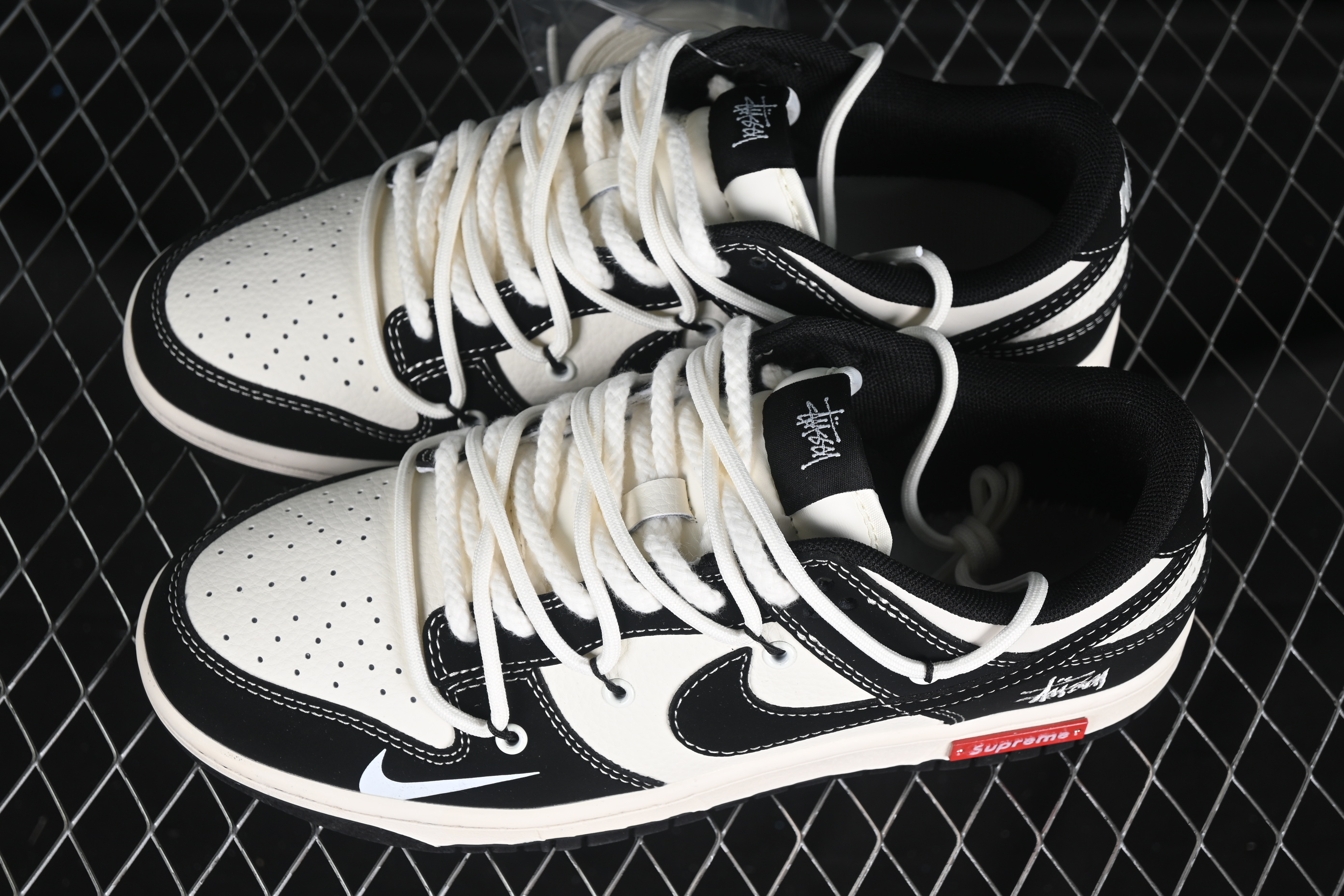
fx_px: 2800
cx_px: 672
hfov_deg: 27.0
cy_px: 448
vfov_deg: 18.2
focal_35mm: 75
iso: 160
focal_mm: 50
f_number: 6.3
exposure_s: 1/60
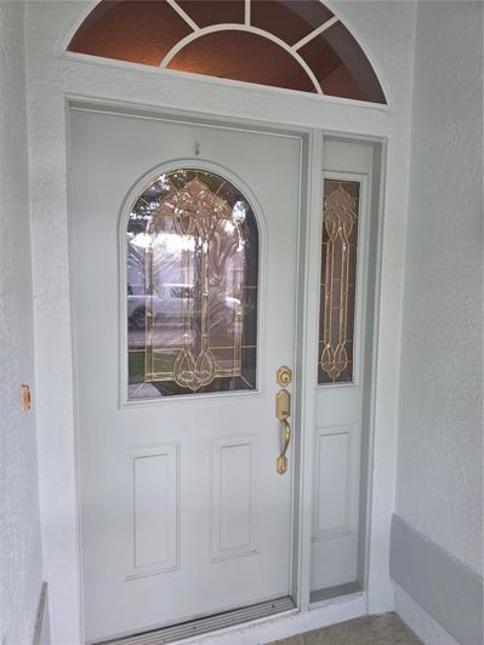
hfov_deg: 58.9
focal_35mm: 23
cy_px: 322
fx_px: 429
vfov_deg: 73.9
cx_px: 242
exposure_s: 1/120
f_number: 1.7
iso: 100
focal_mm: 6.3
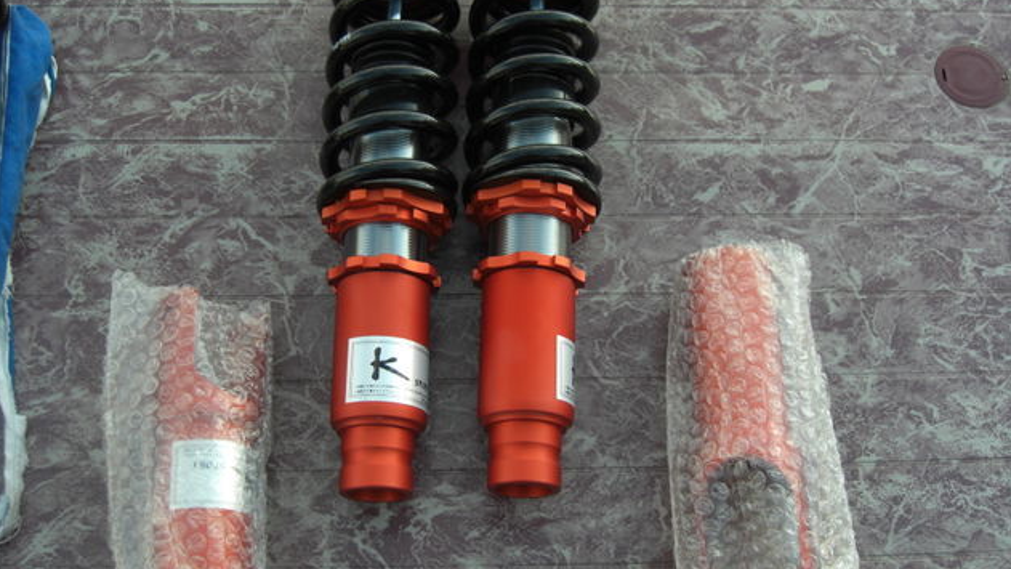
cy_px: 287
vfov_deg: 28.4
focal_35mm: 42
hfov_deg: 48.4
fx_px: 1126
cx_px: 501
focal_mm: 7.9
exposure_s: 1/250
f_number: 2.8
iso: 80
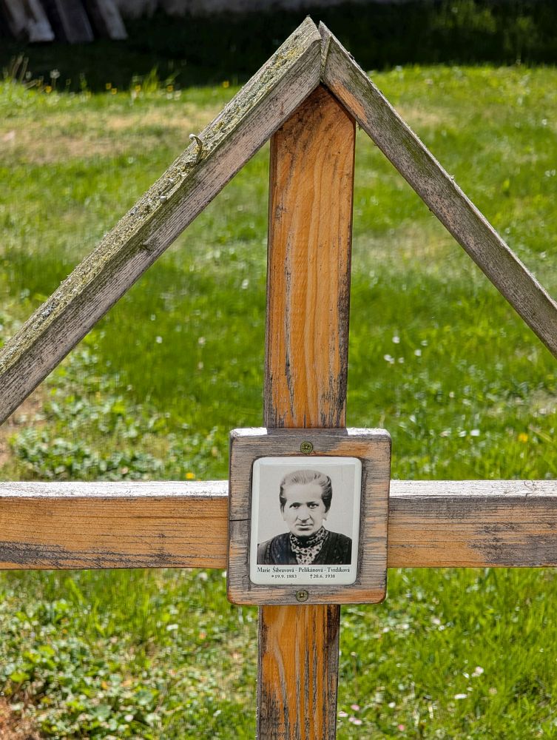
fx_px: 2354
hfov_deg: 13.5
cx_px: 278
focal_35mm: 110
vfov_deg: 17.9
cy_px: 370
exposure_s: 1/791
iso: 45
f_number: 2.8
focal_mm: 17.91
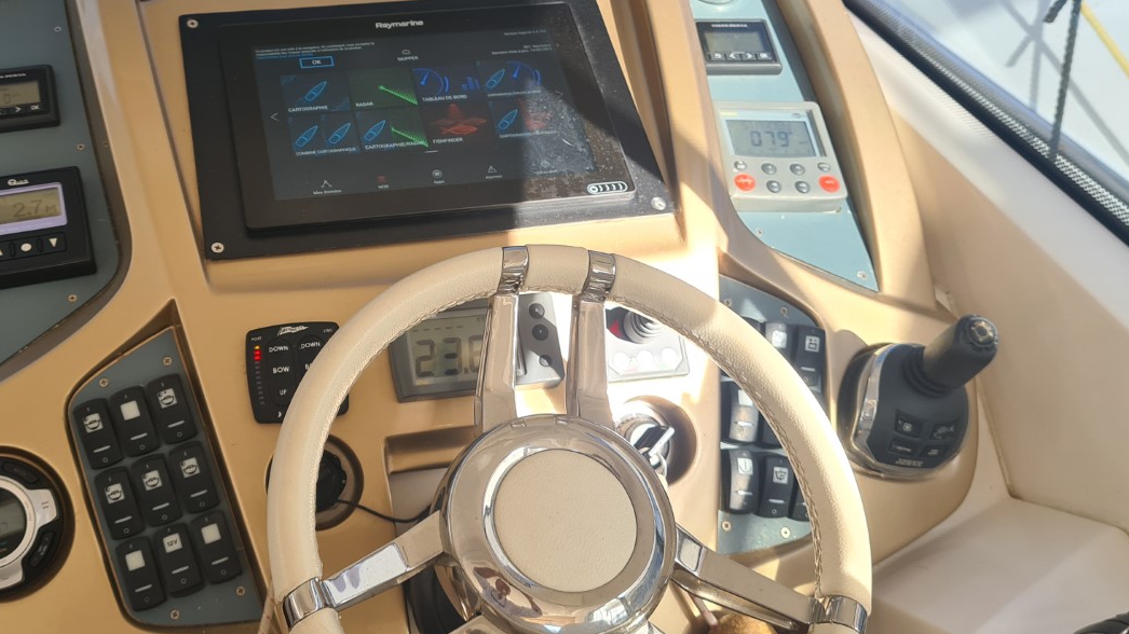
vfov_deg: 30.4
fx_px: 1167
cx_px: 366
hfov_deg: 50.6
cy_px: 305
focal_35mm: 39
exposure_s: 1/293
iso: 50
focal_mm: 5.4
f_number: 1.8
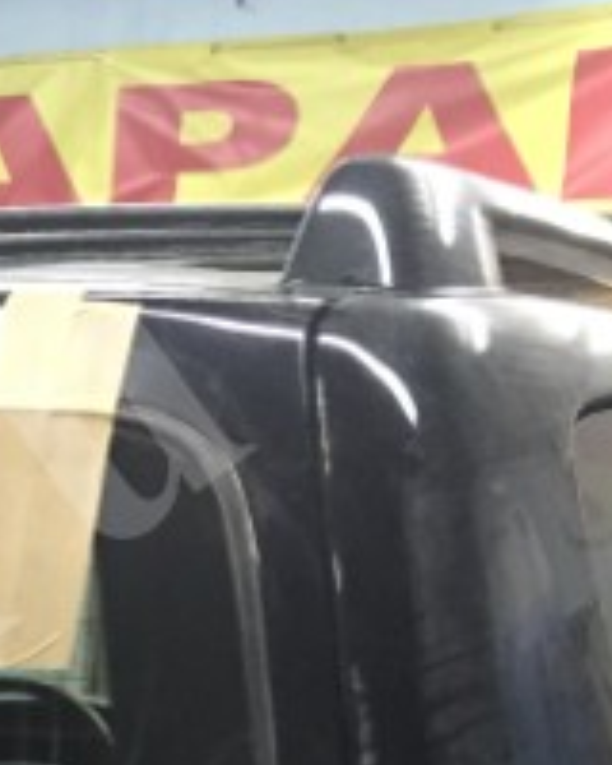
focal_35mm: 113
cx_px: -769
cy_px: 1014
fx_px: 2558
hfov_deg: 11.6
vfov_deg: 16.1
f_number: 2.2
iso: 200
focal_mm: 4.15
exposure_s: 1/33
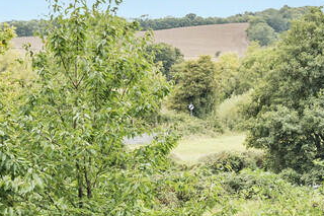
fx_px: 864
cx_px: 385
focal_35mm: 96
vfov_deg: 14.2
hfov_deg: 20.0
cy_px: 93
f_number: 8
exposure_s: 1/100
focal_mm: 20
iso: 400
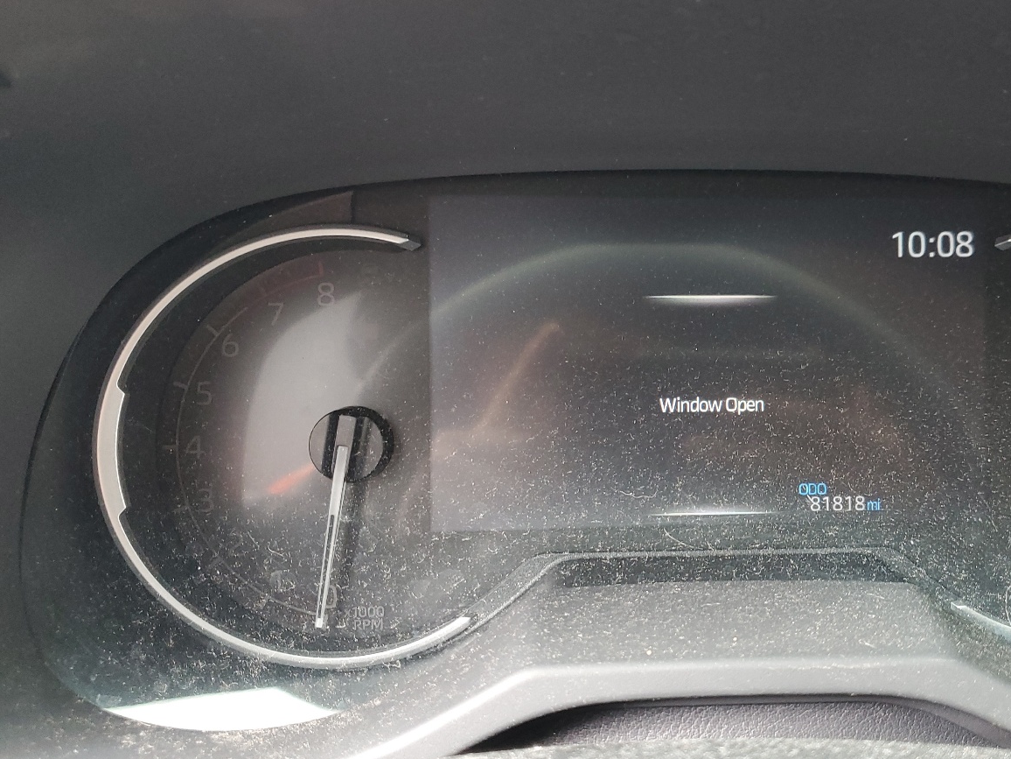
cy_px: 398
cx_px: 698
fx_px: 1051
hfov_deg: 50.2
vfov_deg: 39.6
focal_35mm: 36
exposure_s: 1/60.2
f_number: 1.5
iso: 130
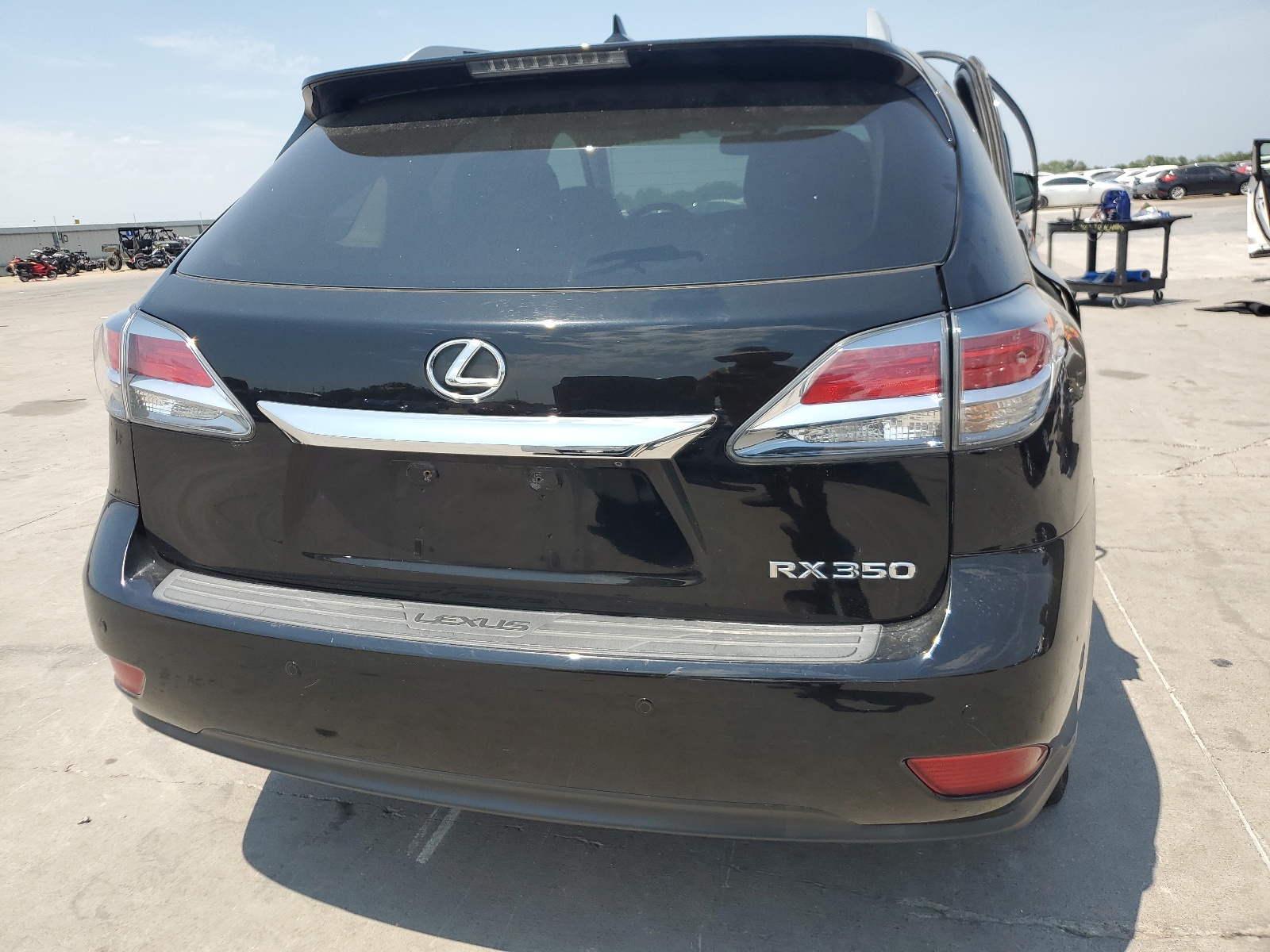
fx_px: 954
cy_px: 476
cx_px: 635
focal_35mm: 26
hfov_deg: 67.3
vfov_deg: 53.1
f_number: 1.5
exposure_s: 1/2000
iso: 50
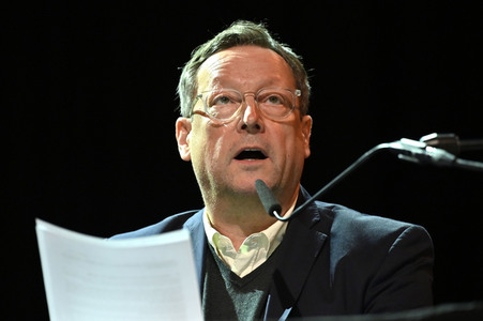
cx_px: 242
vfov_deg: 6.9
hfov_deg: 10.3
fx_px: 2681
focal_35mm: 200
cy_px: 160
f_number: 2.8
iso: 2000
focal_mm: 200
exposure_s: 1/400
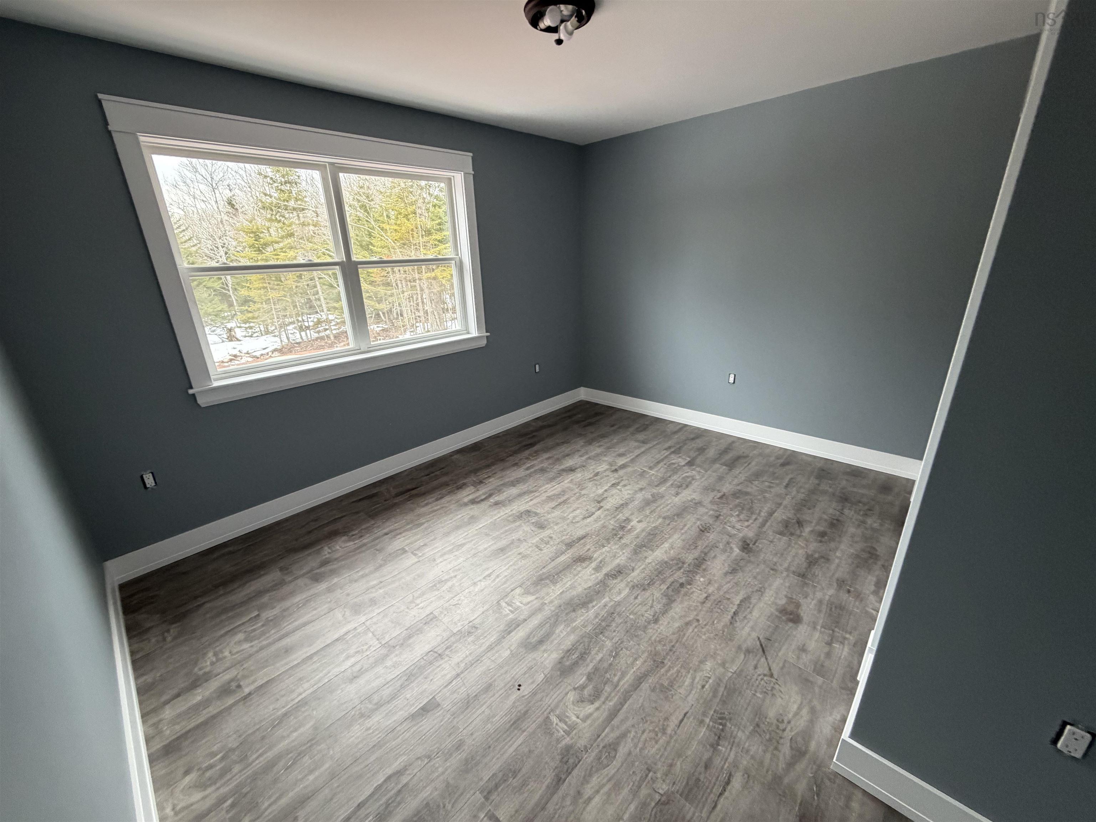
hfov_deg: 102.1
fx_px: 443
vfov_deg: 85.7
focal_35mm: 14
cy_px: 411
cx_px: 548
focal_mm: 2.22
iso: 320
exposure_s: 1/87
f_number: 2.2
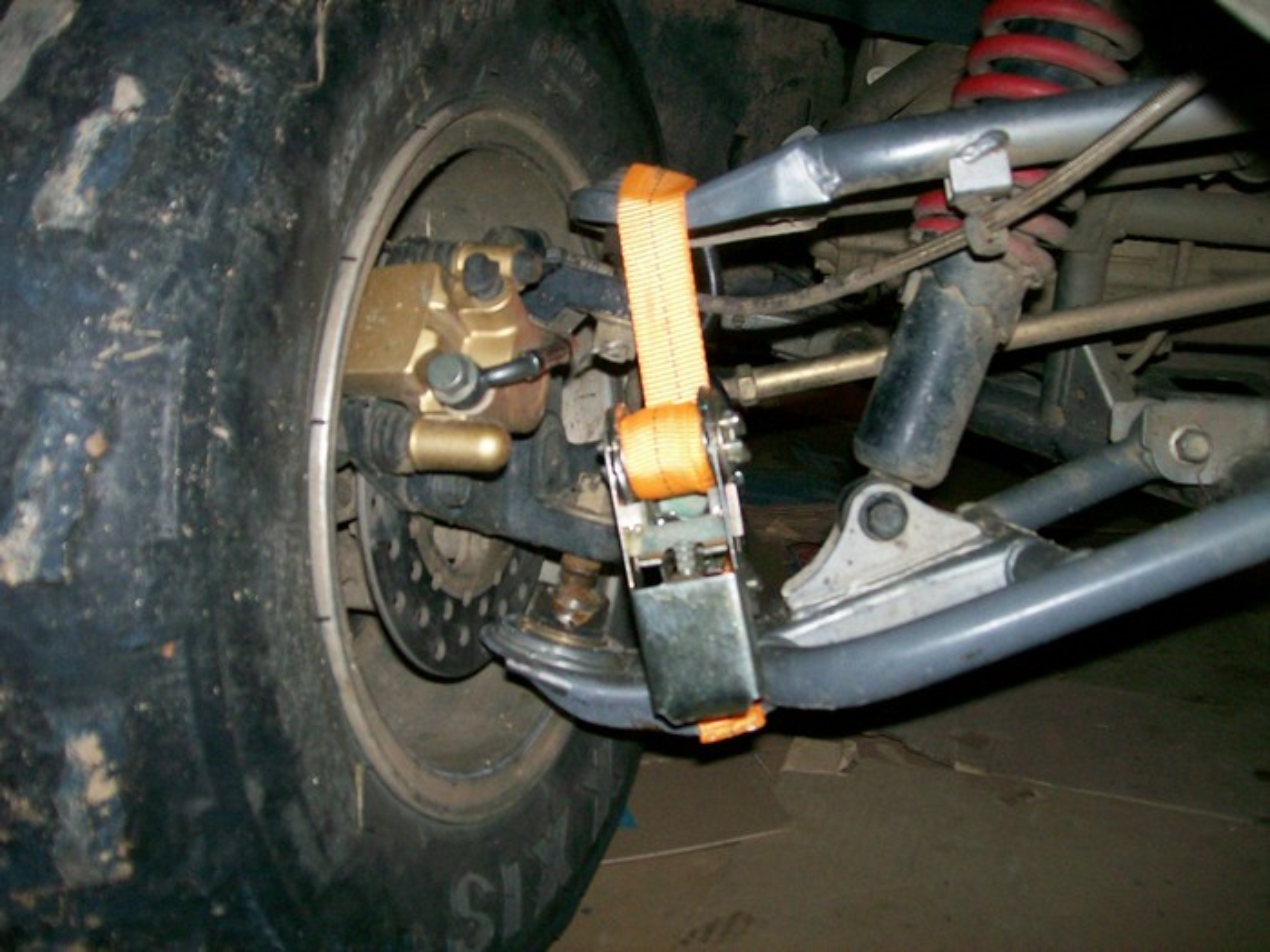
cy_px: 476
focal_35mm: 36
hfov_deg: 51.4
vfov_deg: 39.7
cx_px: 635
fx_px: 1321
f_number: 2.7
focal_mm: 6
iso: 140
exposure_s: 1/64
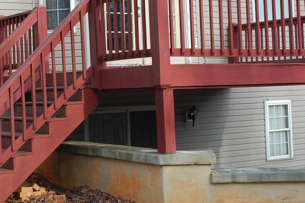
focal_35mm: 78
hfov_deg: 25.8
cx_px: 86
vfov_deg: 17.3
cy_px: 28
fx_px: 660
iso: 280
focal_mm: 28
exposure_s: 1/125
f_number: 5.6
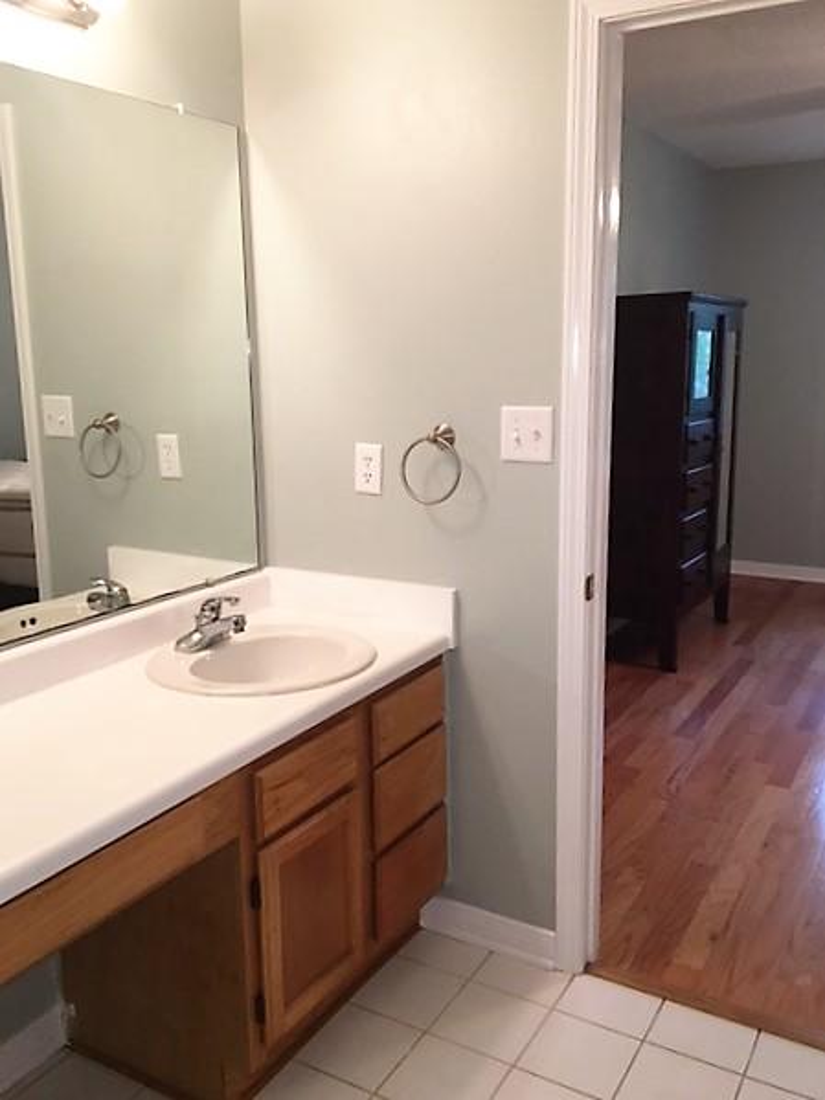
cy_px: 550
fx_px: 922
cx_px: 412
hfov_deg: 48.2
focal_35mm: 29
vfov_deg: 61.7
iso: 64
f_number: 2.2
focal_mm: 4.15
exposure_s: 1/30
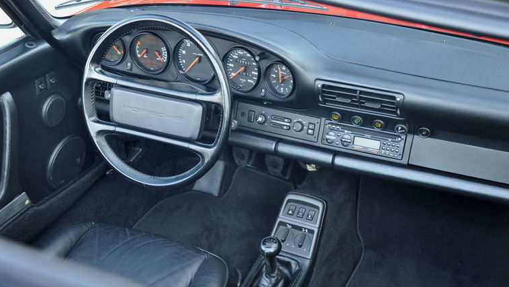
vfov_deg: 24.9
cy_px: 172
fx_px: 648
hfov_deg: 42.9
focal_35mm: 48
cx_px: 253
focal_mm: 30
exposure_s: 1/20
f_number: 4
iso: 500
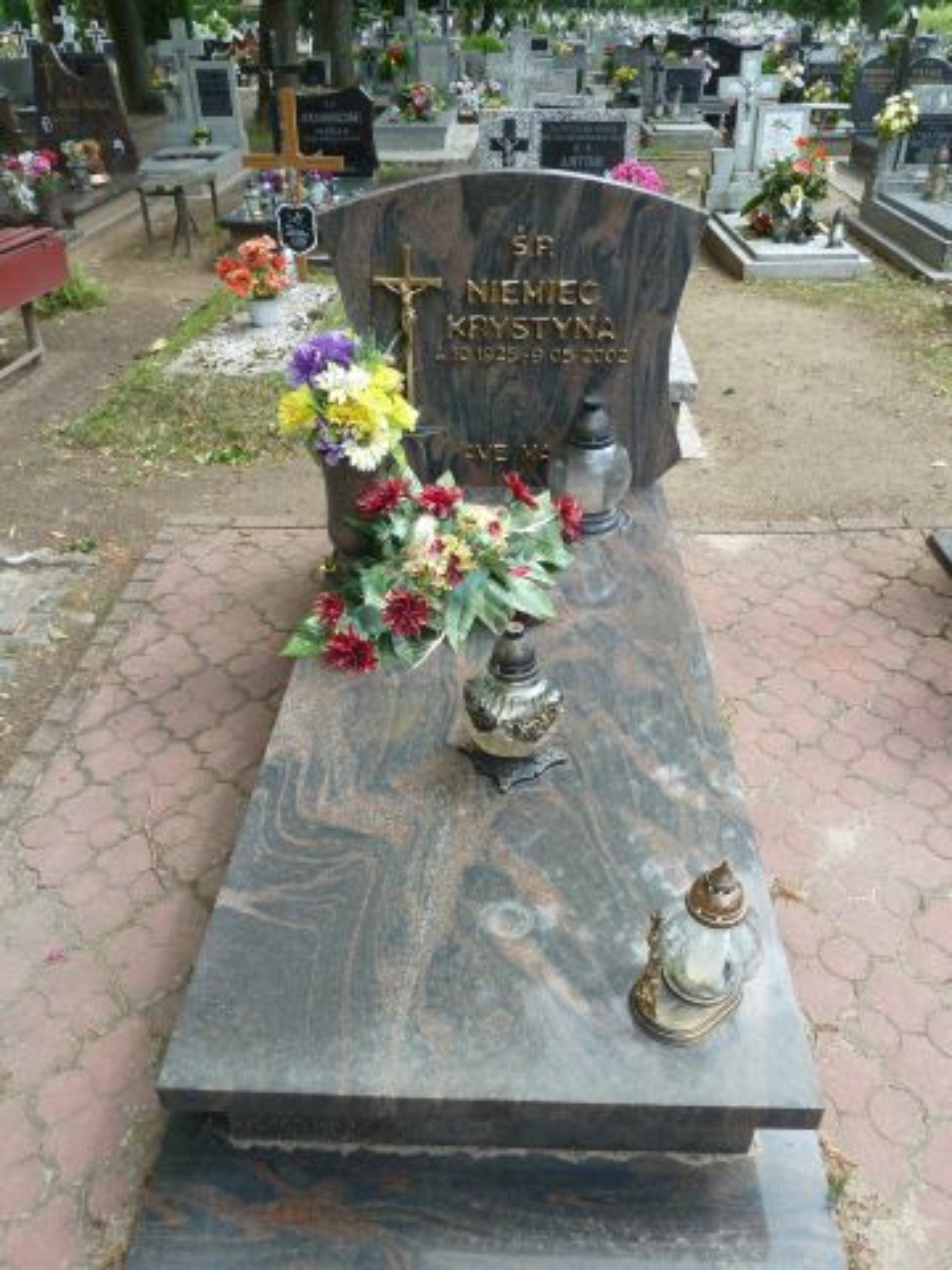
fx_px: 917
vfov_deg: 69.4
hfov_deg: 54.9
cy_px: 635
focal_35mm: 25
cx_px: 476
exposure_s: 1/200
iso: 160
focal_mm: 4.1
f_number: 4
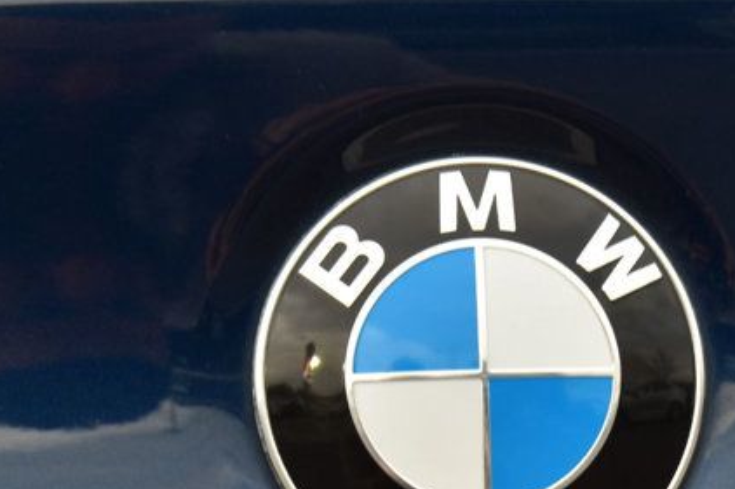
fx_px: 4086
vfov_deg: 6.8
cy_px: 588
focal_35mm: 200
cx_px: 604
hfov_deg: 10.2
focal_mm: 55
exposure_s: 1/20
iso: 400
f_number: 6.3
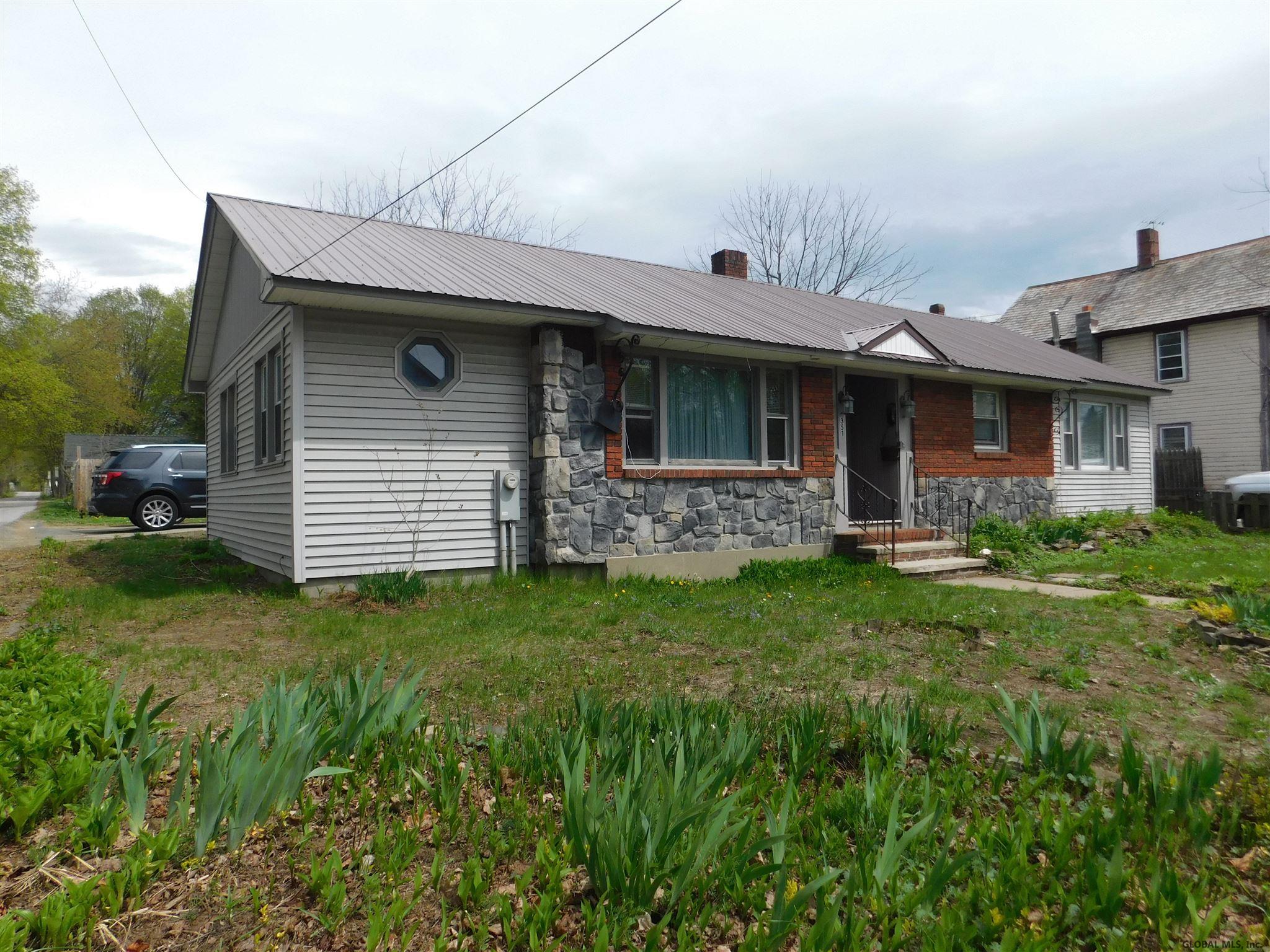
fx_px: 844
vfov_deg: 58.9
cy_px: 476
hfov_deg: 73.9
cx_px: 635
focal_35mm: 23
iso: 125
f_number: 6
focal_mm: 4
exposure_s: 1/400
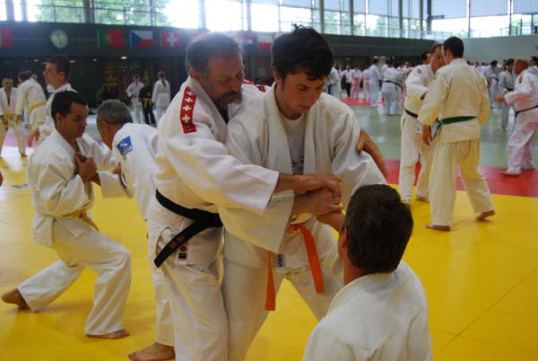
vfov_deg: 32.0
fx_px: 629
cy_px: 180
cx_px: 269
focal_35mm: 42
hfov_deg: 46.3
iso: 220
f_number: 4.2
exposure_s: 1/30
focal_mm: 28
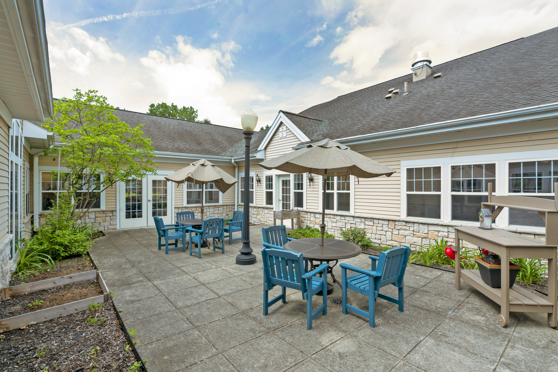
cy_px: 186
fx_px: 248
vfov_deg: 73.8
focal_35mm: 16
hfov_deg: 96.7
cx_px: 279
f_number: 11
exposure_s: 1/200
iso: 400
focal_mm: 16
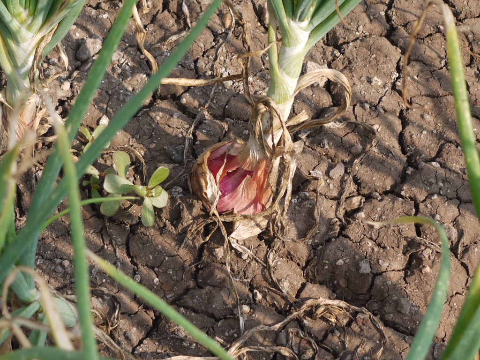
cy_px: 180
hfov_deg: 11.1
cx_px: 240
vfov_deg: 8.3
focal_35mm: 178
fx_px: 2468
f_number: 5.6
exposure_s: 1/160
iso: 100
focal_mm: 45
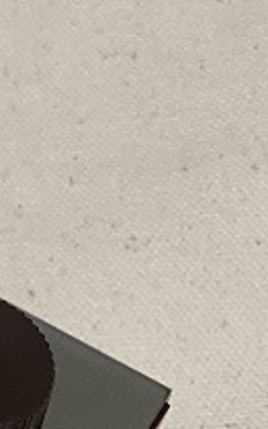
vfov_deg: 7.7
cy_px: 686
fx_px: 3101
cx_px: -428
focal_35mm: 265
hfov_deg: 4.8
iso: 160
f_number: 2
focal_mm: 6
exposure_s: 1/100
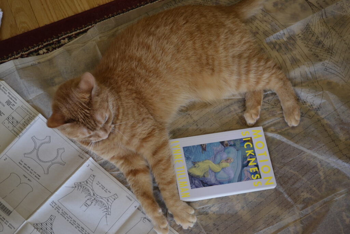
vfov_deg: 21.6
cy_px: 117
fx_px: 613
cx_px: 175
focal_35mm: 63
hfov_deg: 31.9
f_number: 5.3
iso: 400
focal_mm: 42
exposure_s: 1/6
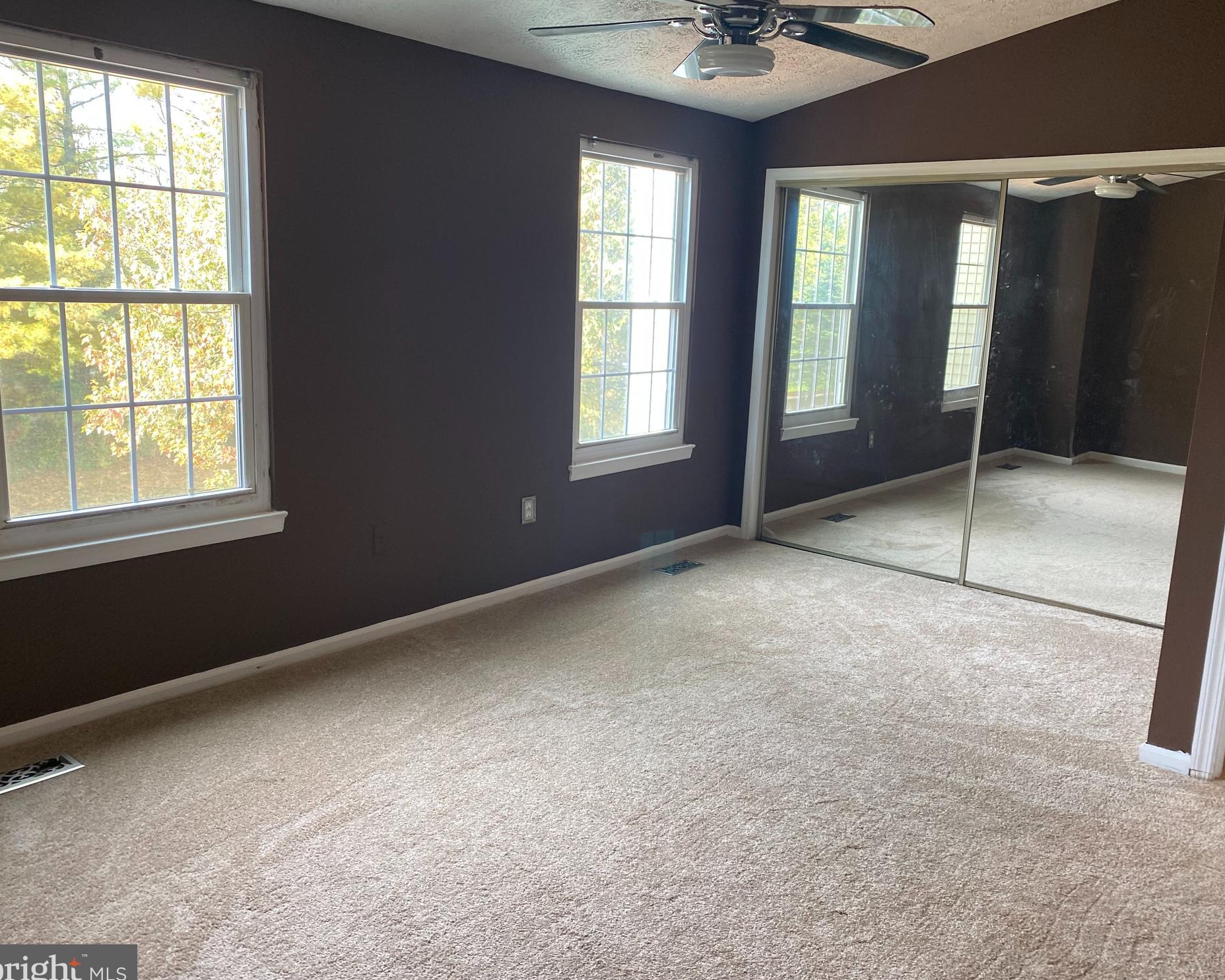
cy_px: 492
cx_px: 648
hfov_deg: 62.2
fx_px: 1015
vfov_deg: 51.5
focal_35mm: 28
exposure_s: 1/122
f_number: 1.8
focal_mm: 4.25
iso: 125
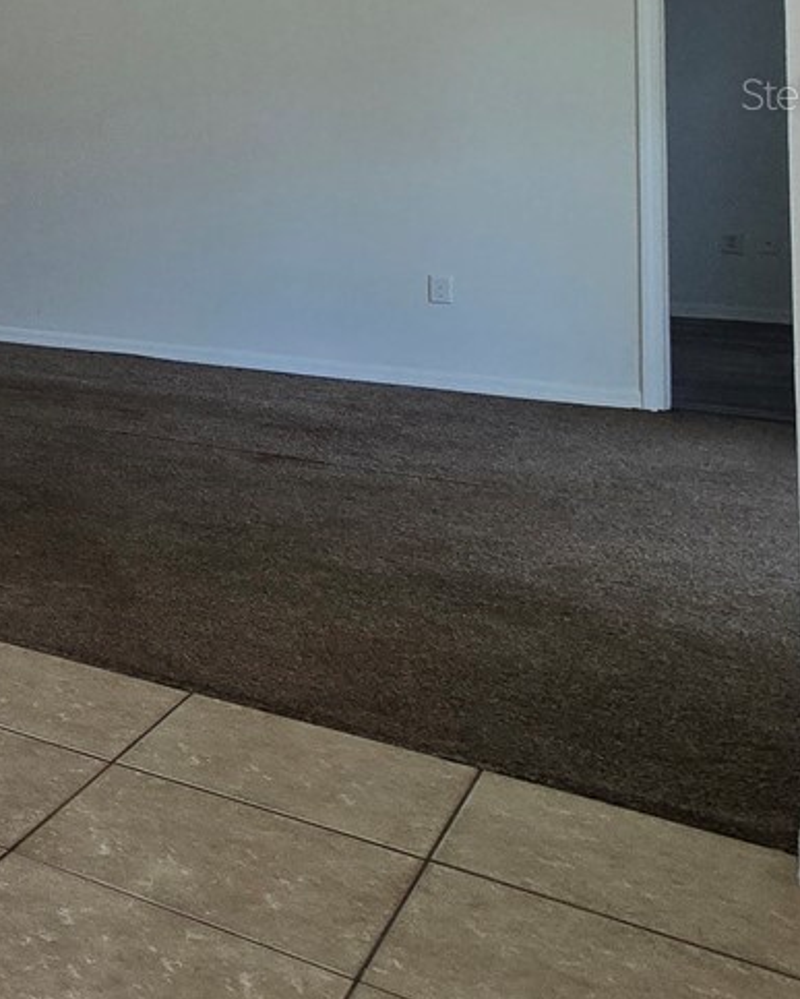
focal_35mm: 42
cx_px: -717
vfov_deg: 40.4
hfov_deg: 20.7
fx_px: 1242
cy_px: 93
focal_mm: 2.2
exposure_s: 1/120
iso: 64
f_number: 2.2
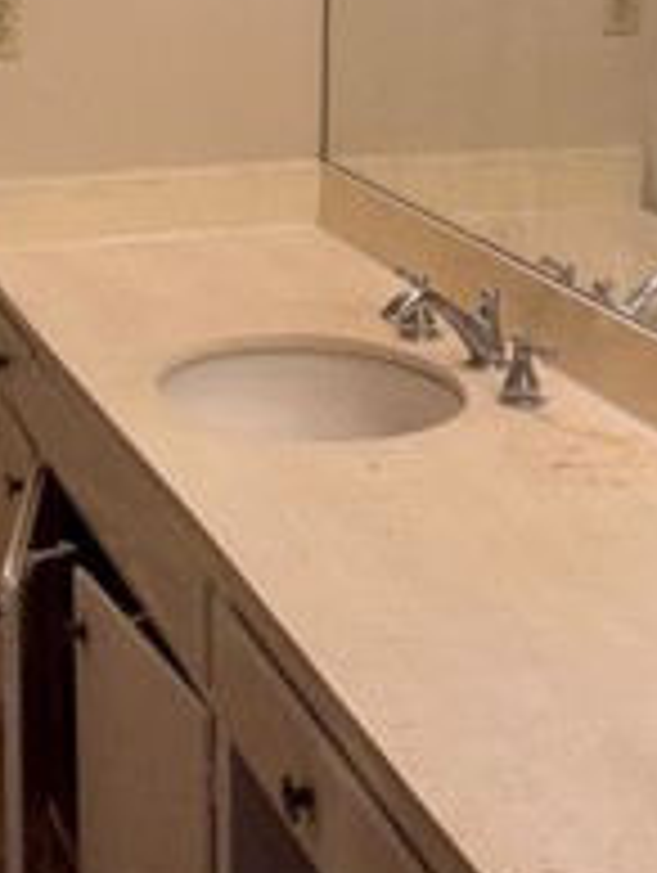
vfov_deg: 24.3
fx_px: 1995
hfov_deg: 18.7
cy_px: 180
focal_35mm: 79
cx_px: 243
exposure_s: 1/120
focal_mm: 6.76
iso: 80
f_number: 1.78
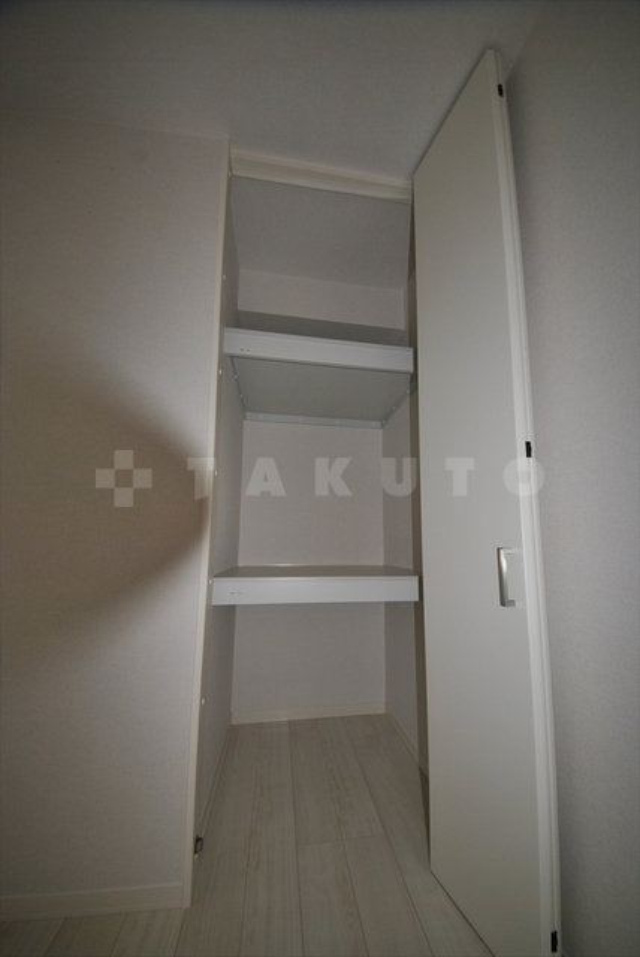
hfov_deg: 90.1
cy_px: 478
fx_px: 319
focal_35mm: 12
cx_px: 320
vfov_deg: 112.6
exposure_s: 1/60
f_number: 4.5
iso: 200
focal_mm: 8
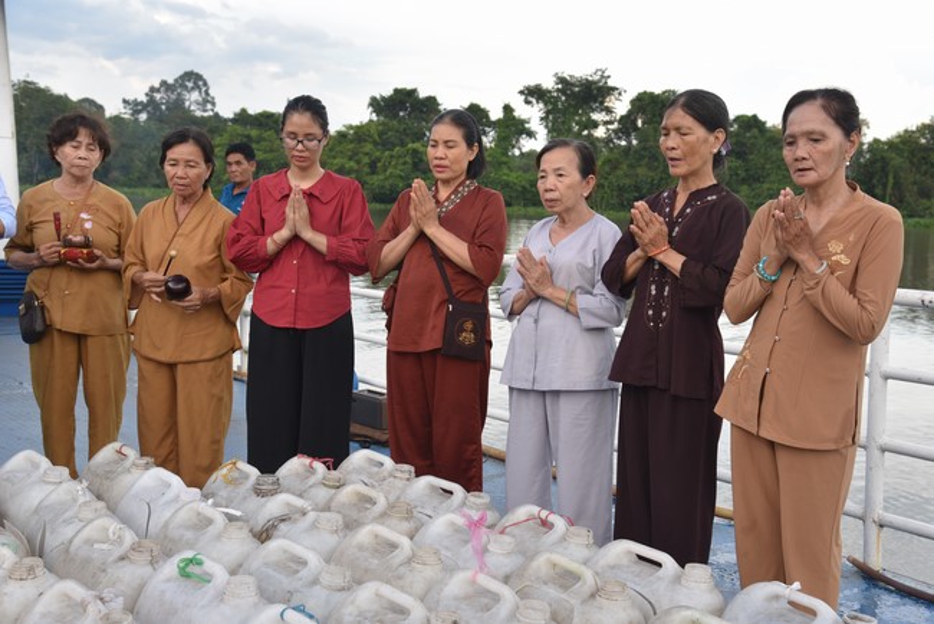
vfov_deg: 30.5
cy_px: 312
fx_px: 1142
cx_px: 467
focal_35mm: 44
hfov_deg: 44.5
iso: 400
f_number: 6.3
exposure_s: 1/160
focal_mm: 44
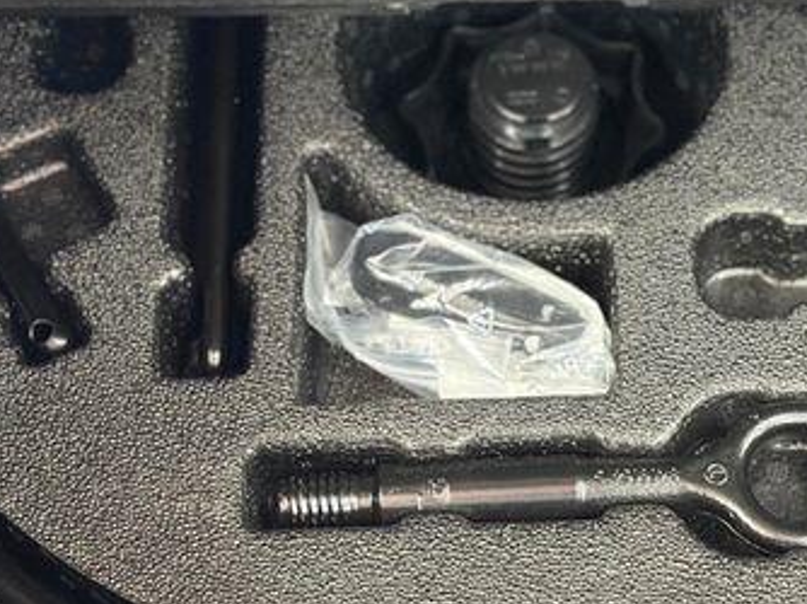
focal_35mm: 92
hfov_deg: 21.3
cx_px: 524
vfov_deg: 16.0
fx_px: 2143
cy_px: 377
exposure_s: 1/40
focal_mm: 6.86
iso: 500
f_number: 1.78
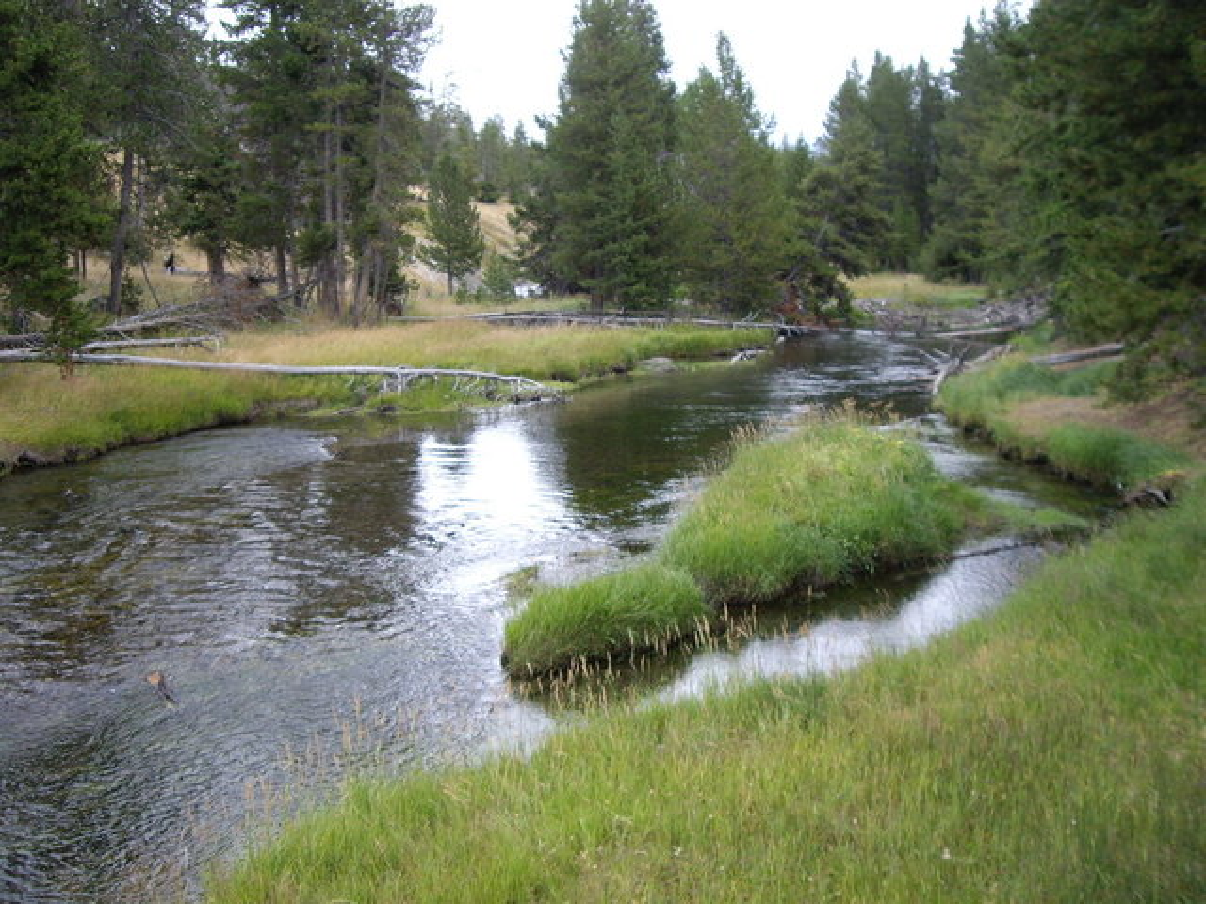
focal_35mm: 38
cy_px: 452
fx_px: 1324
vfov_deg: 37.7
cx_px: 603
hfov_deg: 49.0
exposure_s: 1/200
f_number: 2.7
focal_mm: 6.2
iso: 100
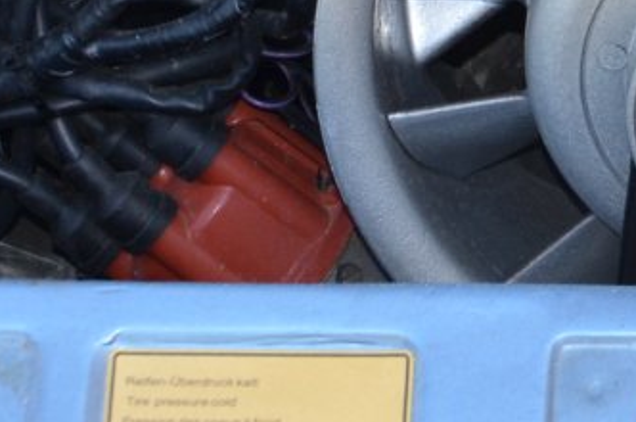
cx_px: 785
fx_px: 5448
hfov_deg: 6.6
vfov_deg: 4.4
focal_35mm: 309
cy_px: -368
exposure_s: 1/200
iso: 360
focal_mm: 38
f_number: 4.5
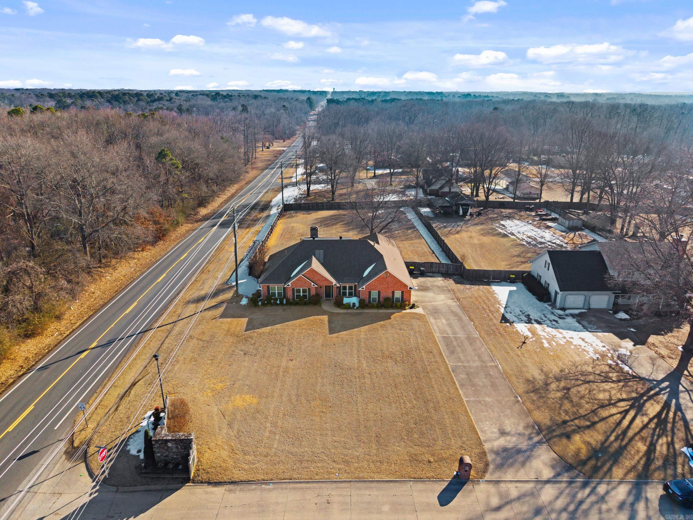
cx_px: 346
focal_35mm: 24
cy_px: 260
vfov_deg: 56.8
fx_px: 480
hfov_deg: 71.6
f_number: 1.8
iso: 200
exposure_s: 1/50
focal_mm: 8.67
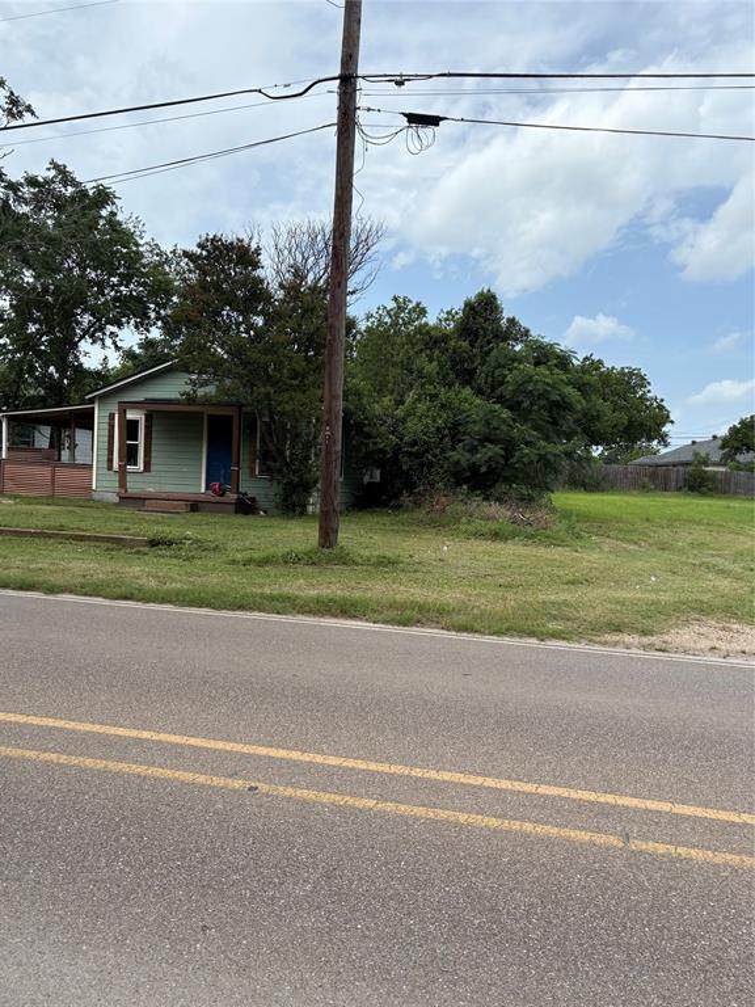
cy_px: 504
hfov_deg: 53.1
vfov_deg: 67.3
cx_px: 378
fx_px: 756
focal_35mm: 26
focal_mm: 5.96
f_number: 1.6
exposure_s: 1/3623
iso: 50
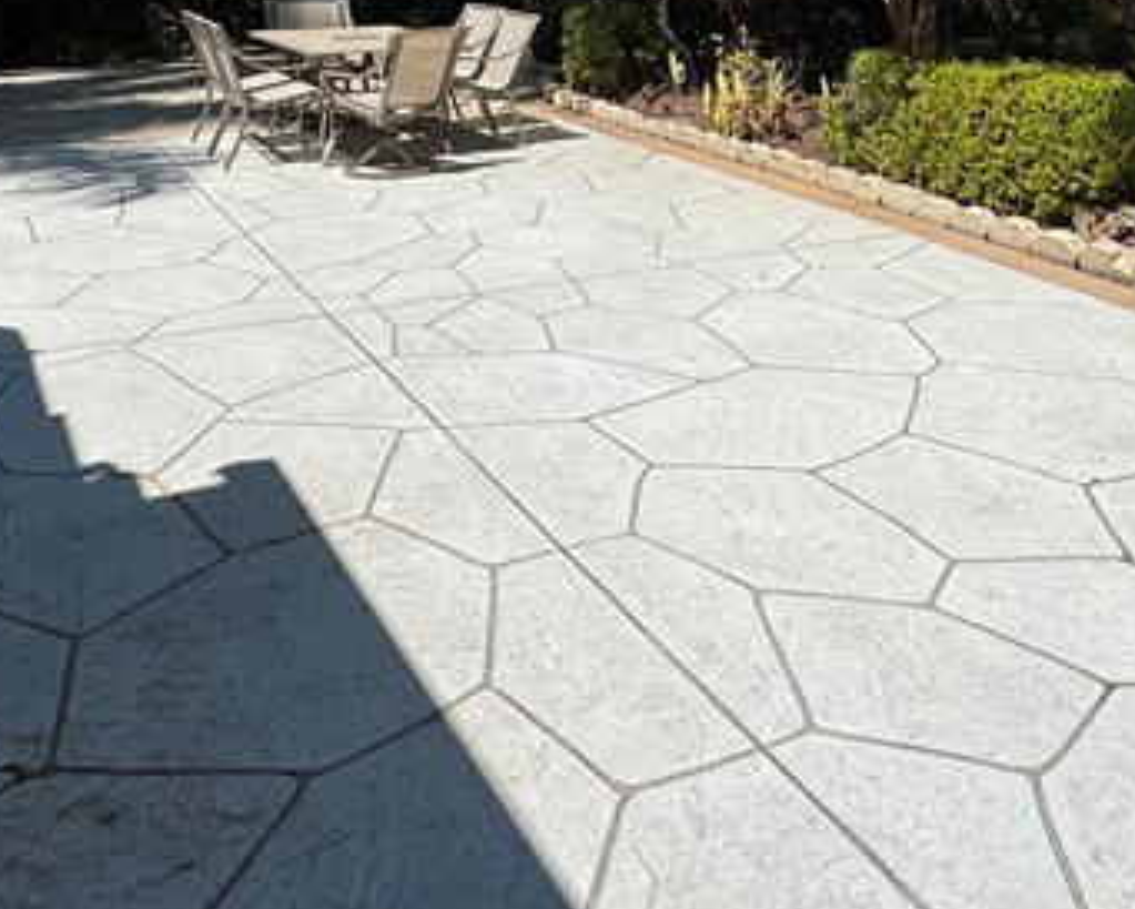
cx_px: 749
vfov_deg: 32.4
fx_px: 1378
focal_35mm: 41
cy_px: -77
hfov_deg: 44.2
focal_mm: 2.22
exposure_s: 1/3546
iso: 50
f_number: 2.2
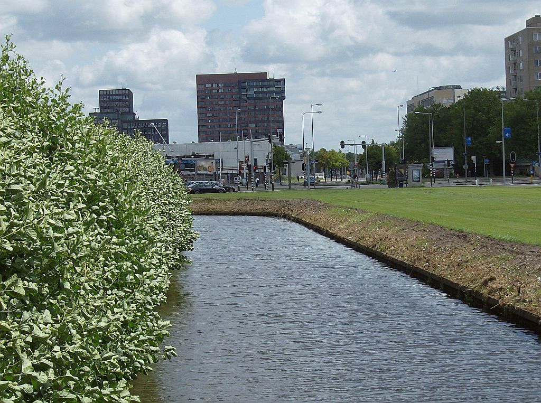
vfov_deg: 14.7
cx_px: 270
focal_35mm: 100
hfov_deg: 19.7
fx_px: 1559
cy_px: 202
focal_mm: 16.6
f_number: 7.5
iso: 100
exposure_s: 1/444
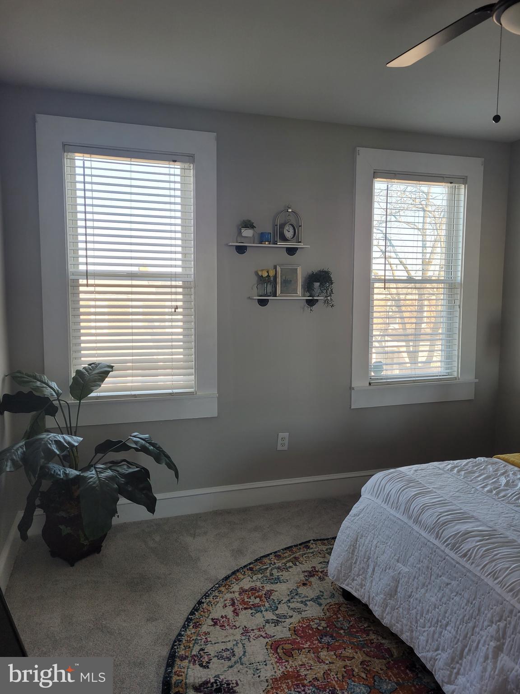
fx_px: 521
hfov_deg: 53.1
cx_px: 260
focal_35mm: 26
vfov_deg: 67.3
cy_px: 347
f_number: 1.8
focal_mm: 5.4
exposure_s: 1/120
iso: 64
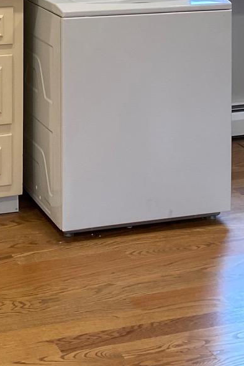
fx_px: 955
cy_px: -106
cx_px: 12
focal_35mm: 94
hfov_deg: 14.4
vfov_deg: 19.9
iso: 125
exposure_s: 1/120
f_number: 1.8
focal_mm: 4.25
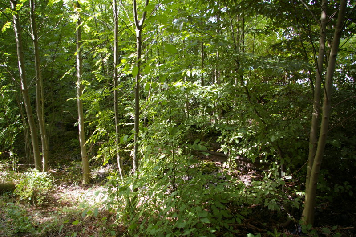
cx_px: 178
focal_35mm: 27
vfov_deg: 47.9
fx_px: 267
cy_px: 118
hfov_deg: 67.4
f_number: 4.5
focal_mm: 18
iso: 200
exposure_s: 1/60
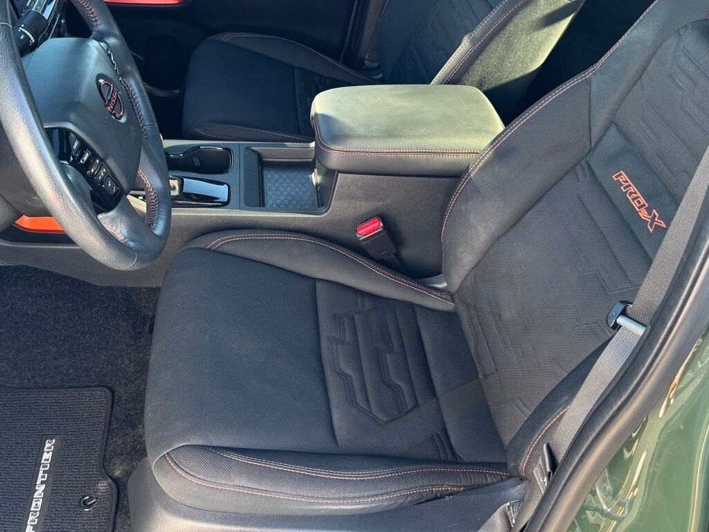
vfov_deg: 56.8
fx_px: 492
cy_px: 266
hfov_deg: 71.6
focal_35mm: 24
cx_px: 354
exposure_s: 1/121
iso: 100
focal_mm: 6.76
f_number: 1.78
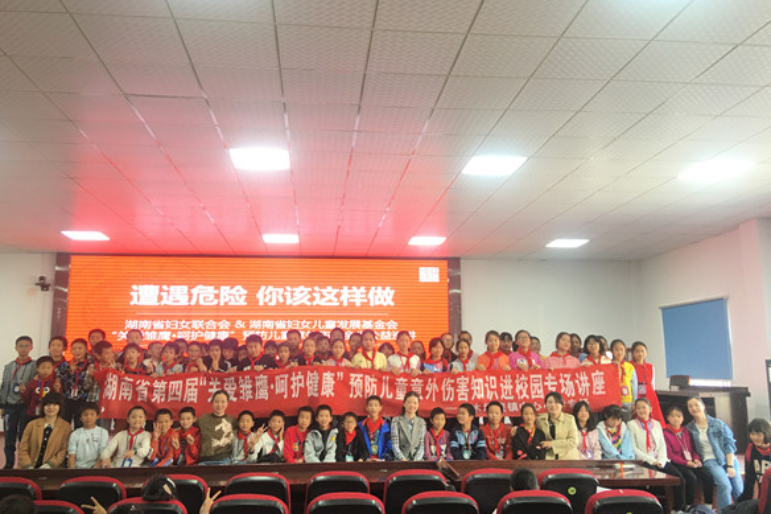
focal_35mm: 31
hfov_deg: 60.3
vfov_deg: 42.3
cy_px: 268
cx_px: 386
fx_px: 664
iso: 50
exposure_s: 1/33
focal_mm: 4.15
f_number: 2.2
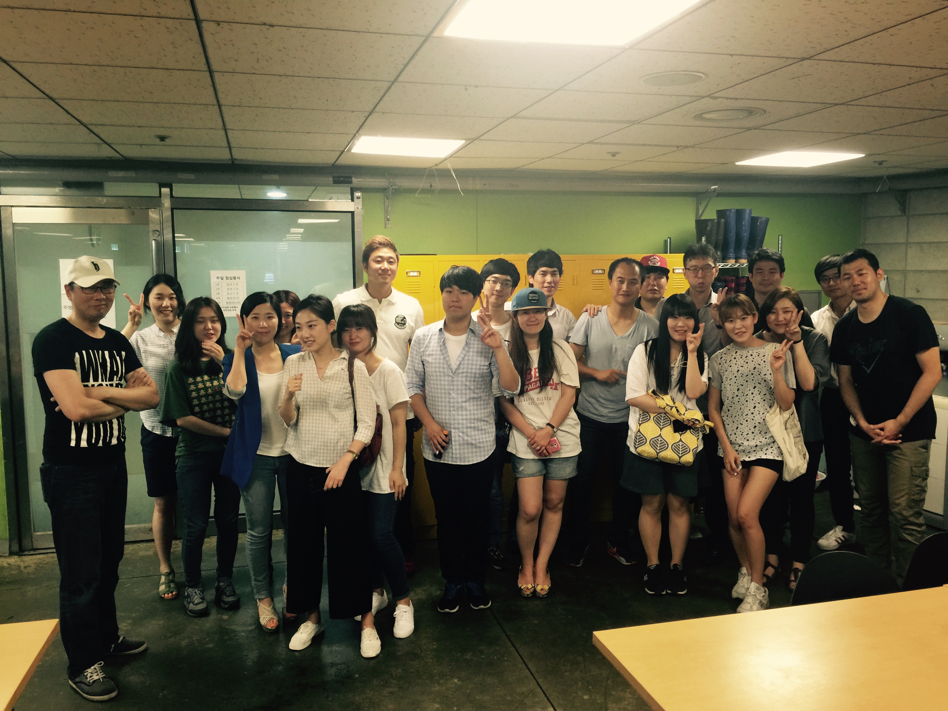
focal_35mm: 29
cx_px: 474
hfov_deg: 61.7
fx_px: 794
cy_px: 356
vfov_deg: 48.2
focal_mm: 4.15
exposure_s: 1/15
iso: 64
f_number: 2.2
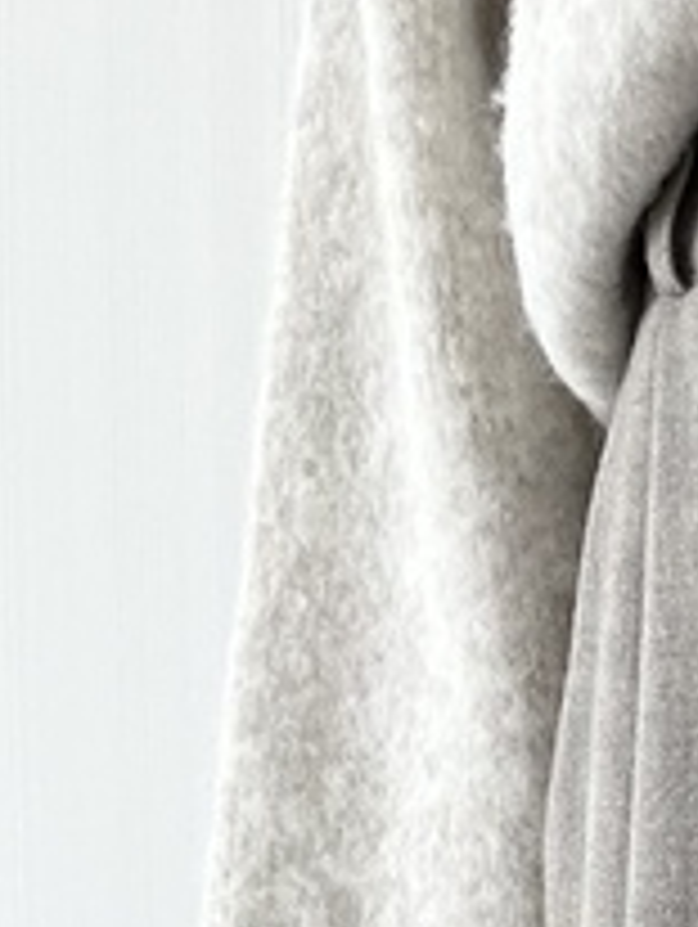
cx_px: 1387
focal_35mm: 126
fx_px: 3381
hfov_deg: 10.8
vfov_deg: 12.5
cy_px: 2160
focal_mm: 5.1
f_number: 1.6
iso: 125
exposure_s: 1/117
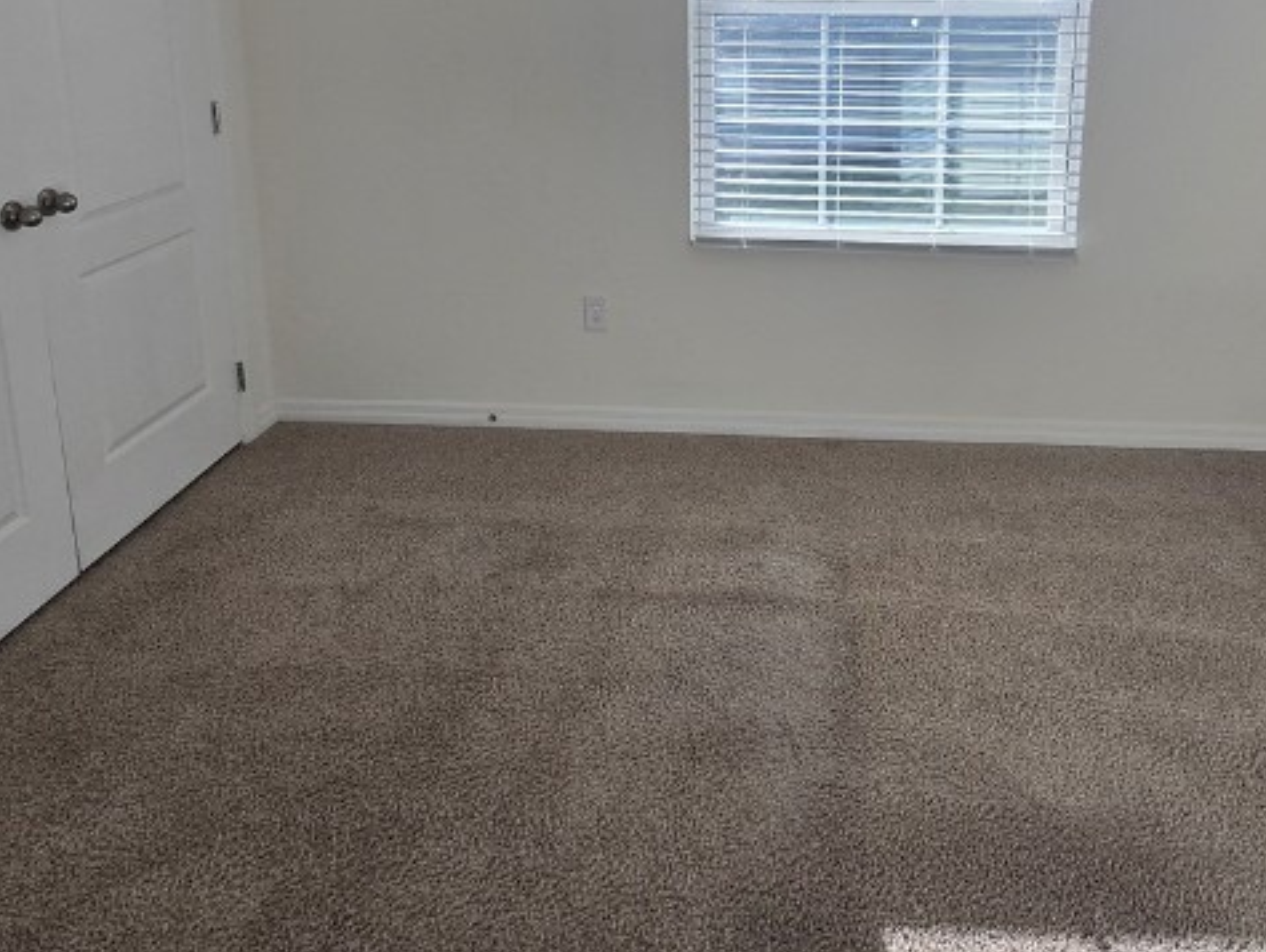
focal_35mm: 28
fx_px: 1025
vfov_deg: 47.1
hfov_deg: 62.8
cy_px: 189
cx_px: 765
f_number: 2.2
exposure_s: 1/210
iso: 25
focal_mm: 1.7
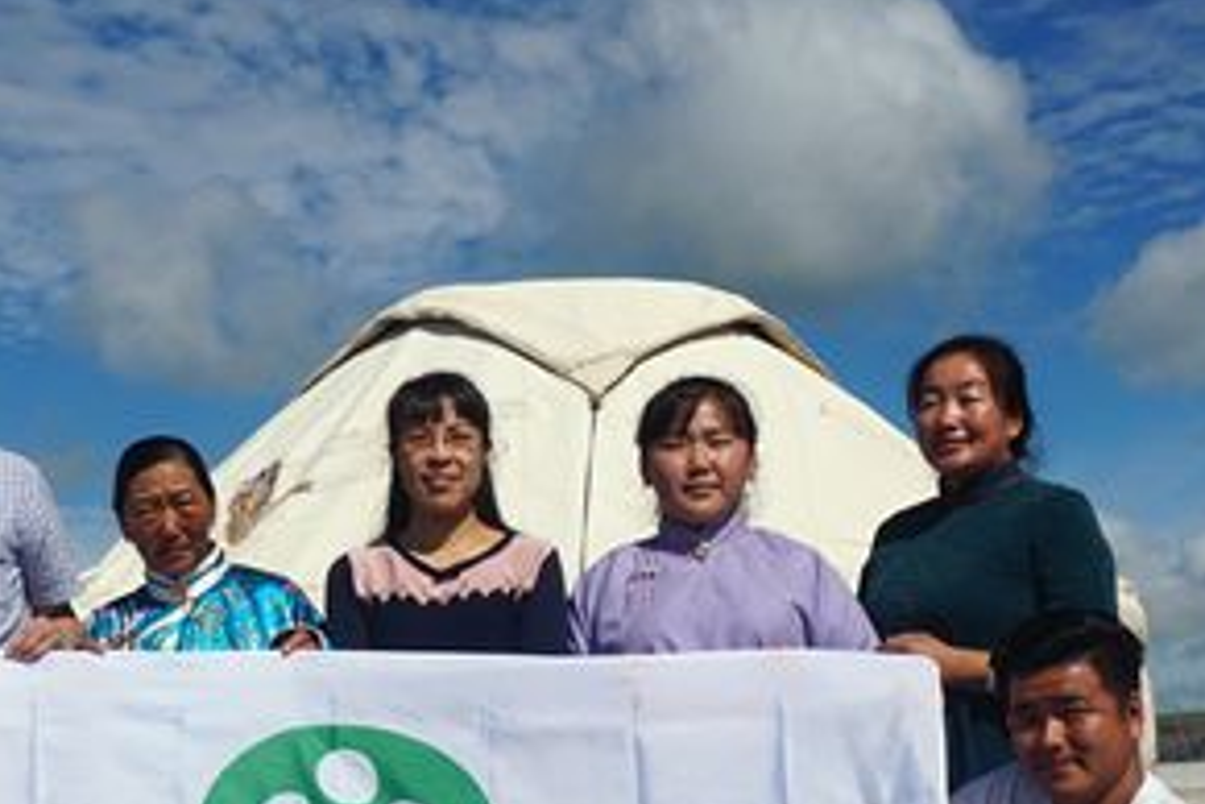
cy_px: 738
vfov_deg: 20.5
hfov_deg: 30.6
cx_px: 373
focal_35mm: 65
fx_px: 2177
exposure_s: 1/320
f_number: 14
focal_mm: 21
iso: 100
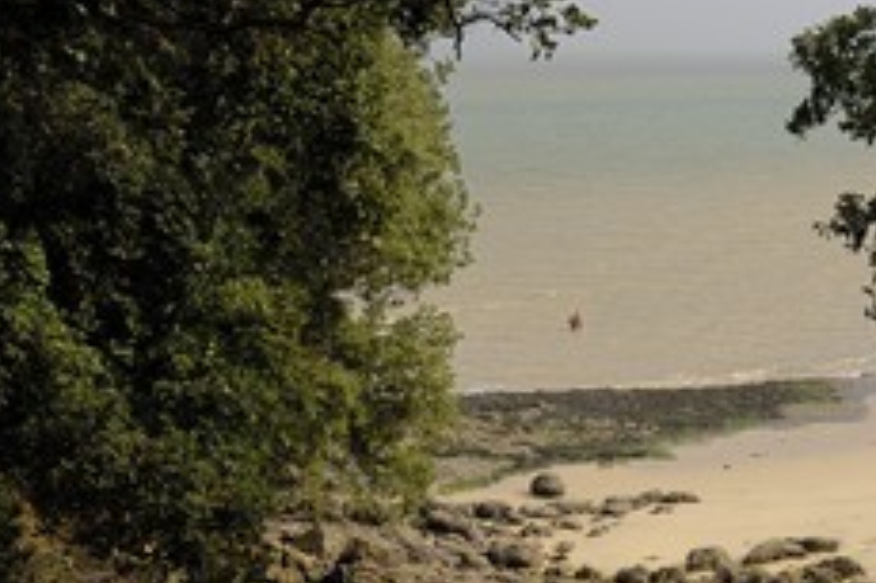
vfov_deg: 20.5
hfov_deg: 29.5
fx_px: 1605
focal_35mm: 66
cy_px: 400
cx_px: 748
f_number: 8.5
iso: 100
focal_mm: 24
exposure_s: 1/160
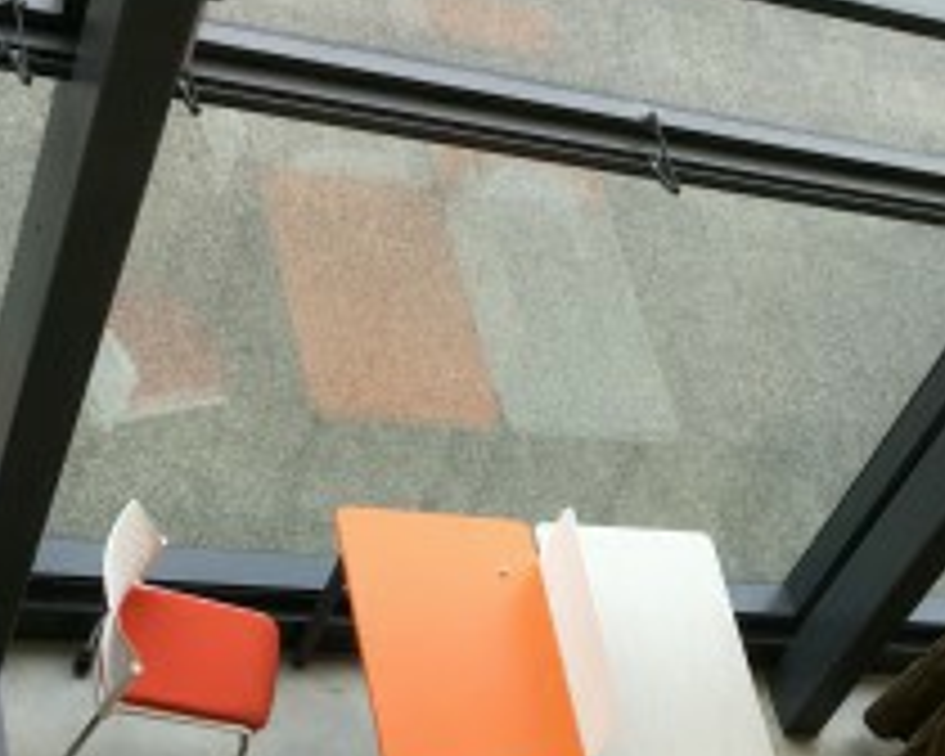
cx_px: 873
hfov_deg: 22.9
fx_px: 2265
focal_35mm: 81
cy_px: 806
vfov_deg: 18.3
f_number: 2.2
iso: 40
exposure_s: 1/100
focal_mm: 4.15
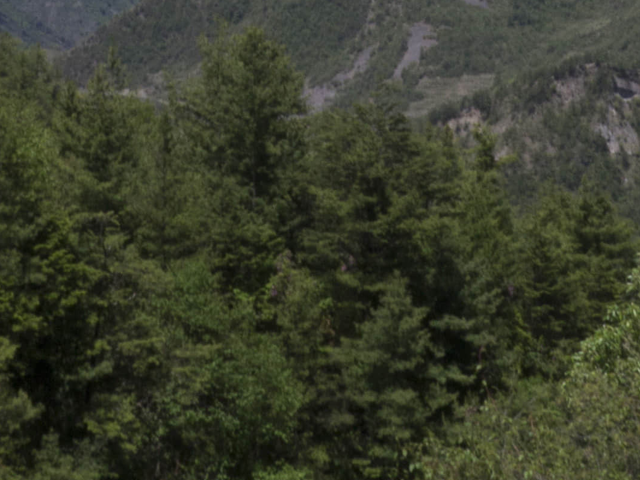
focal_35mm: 121
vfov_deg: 10.9
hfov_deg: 16.3
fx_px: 2238
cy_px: -553
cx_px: 335
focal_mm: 14
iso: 160
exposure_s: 1/60
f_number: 20
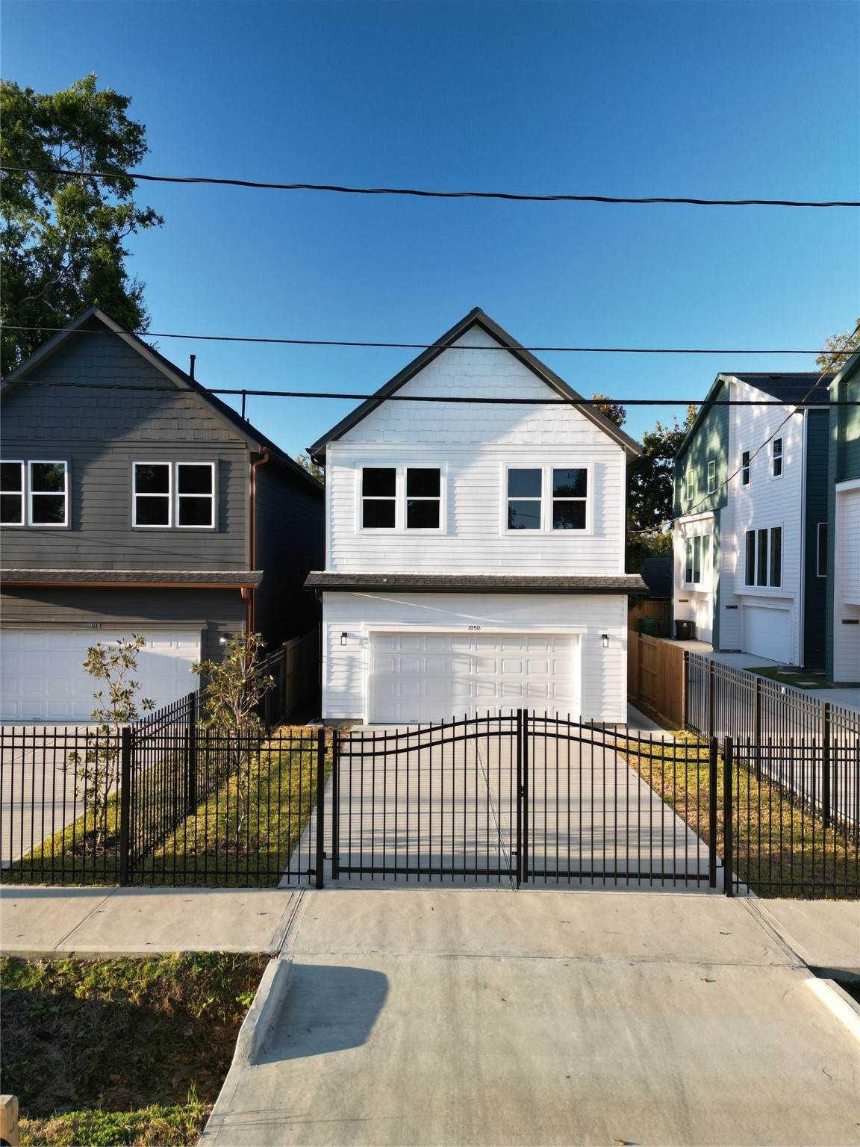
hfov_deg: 56.8
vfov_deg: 71.6
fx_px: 795
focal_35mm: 24
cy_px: 574
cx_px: 430
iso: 130
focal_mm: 6.72
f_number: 1.7
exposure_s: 1/320
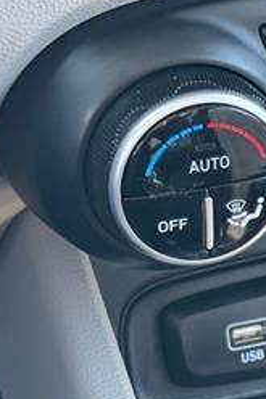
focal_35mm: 129
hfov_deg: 10.1
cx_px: 451
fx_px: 1432
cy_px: 214
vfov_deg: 15.9
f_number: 1.78
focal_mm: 6.76
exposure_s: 1/60
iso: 125
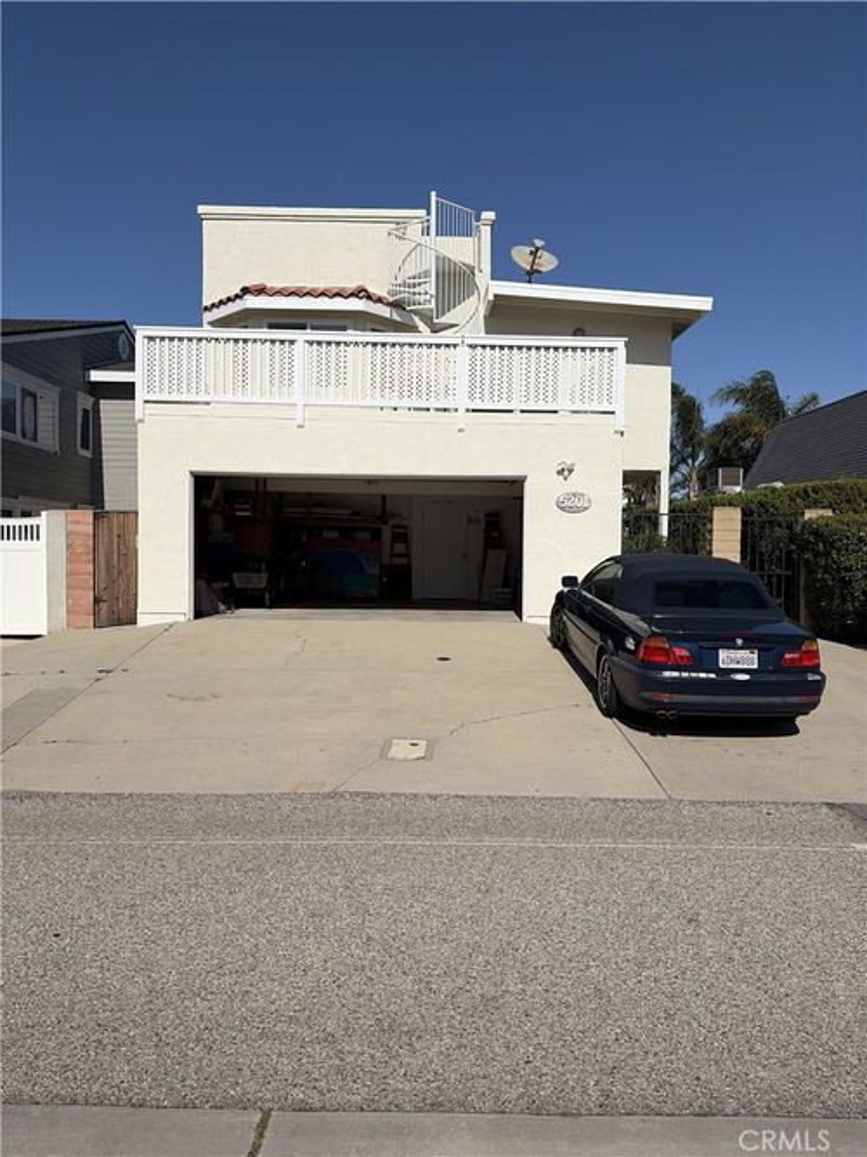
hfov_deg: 53.0
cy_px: 578
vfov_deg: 67.3
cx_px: 434
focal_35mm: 26
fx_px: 869
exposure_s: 1/11905
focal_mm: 5.96
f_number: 1.6
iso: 50
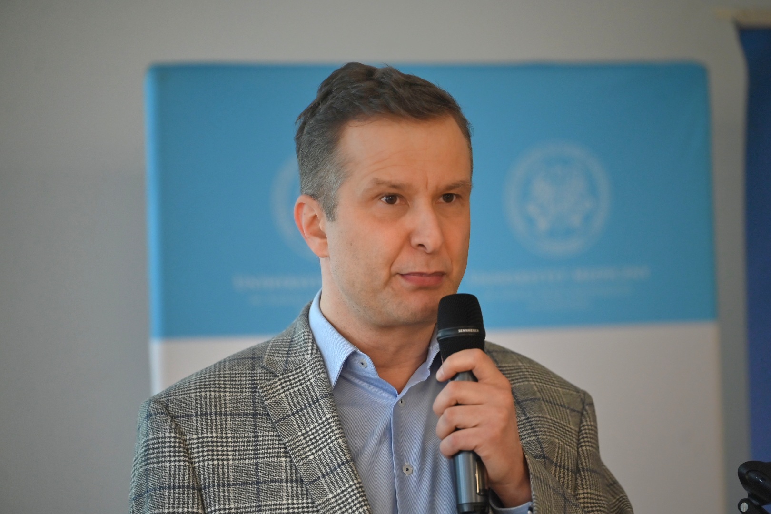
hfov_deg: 11.4
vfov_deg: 7.6
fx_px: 3855
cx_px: 386
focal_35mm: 180
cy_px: 257
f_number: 2.8
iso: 1100
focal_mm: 180
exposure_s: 1/400
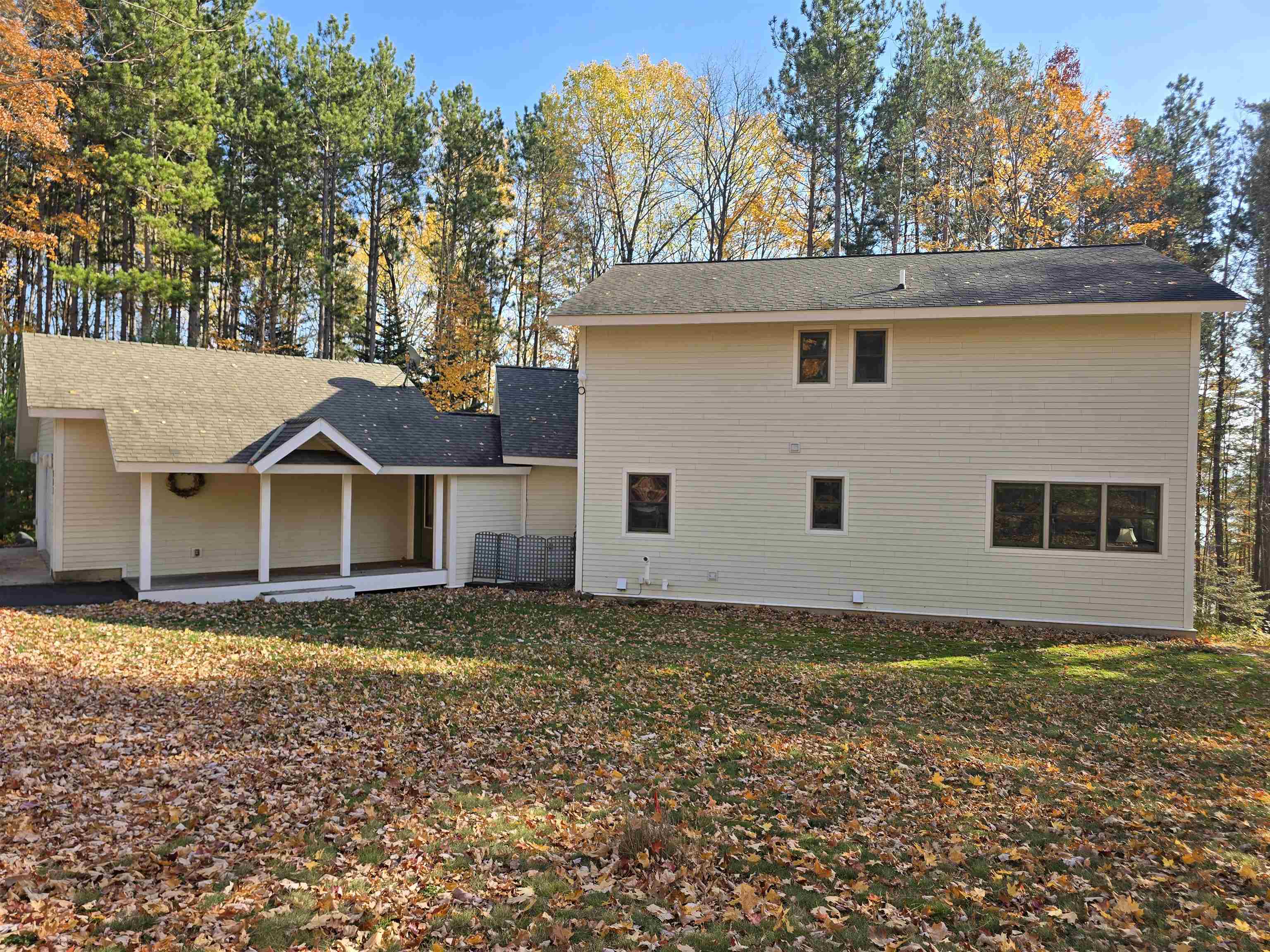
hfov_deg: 73.9
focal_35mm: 23
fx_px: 844
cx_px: 635
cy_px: 476
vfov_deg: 58.9
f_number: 1.7
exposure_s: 1/326
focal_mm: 6.3
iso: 12
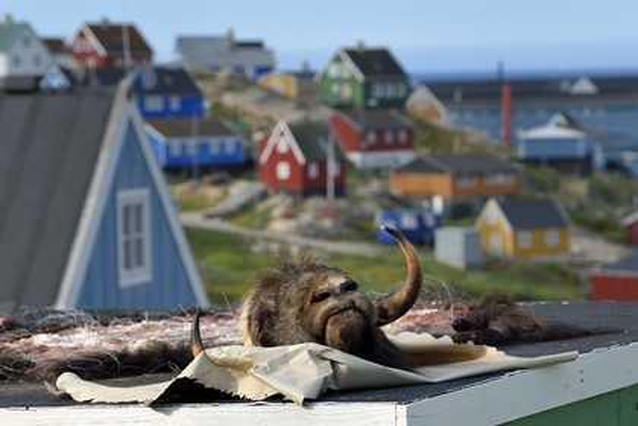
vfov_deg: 8.9
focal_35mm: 155
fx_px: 2747
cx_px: 319
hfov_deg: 13.2
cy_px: 213
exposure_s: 1/320
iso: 200
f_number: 8
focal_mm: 155
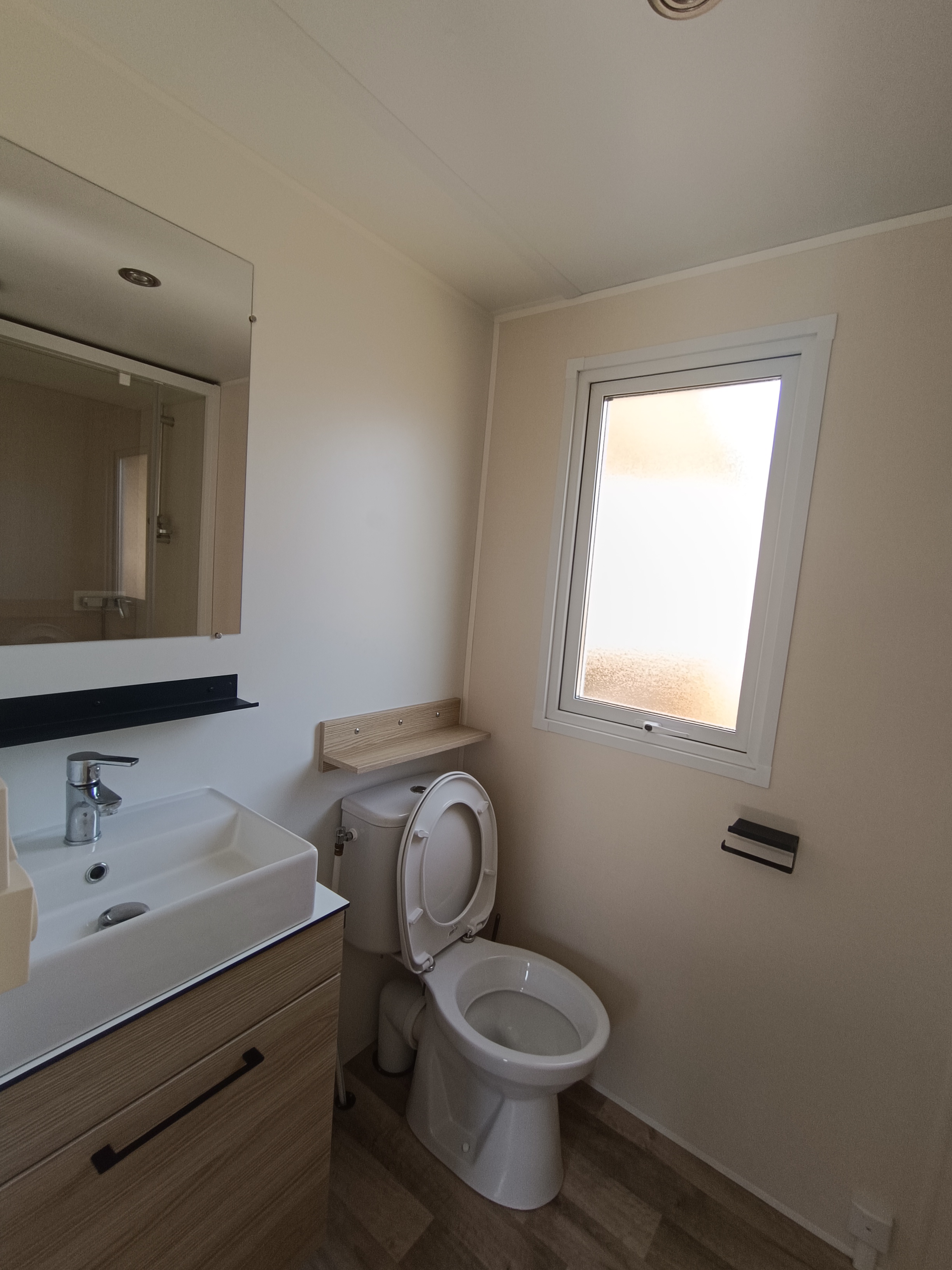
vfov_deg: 94.5
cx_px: 476
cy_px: 635
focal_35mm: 16
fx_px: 587
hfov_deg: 78.1
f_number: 2.2
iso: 82
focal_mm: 1.66
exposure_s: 1/120
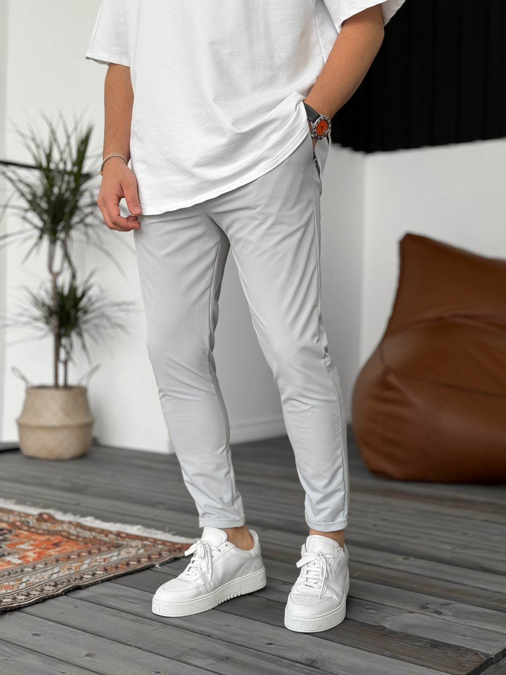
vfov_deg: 39.7
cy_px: 338
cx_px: 253
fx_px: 936
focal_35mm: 48
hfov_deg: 30.3
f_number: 1.8
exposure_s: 1/120
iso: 50
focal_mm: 6.86
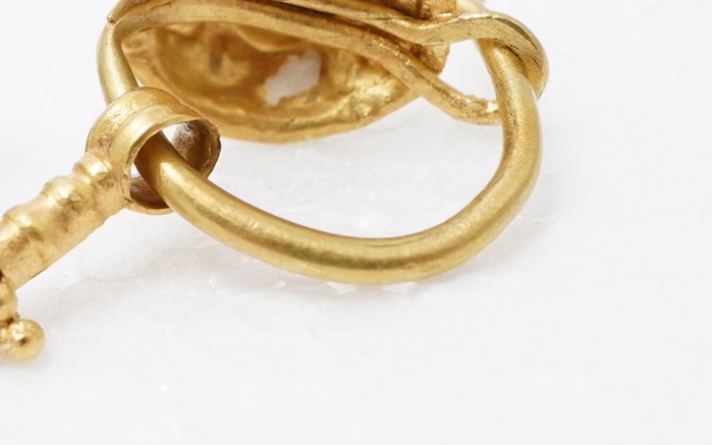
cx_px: 40
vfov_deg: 11.0
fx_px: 2290
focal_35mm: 118
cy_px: 57
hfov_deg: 17.4
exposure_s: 1/125
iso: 500
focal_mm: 30
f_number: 18
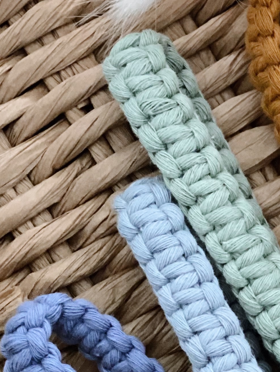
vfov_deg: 12.1
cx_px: 354
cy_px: 366
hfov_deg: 9.1
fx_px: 1736
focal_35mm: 161
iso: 500
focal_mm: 6
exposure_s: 1/15
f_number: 2
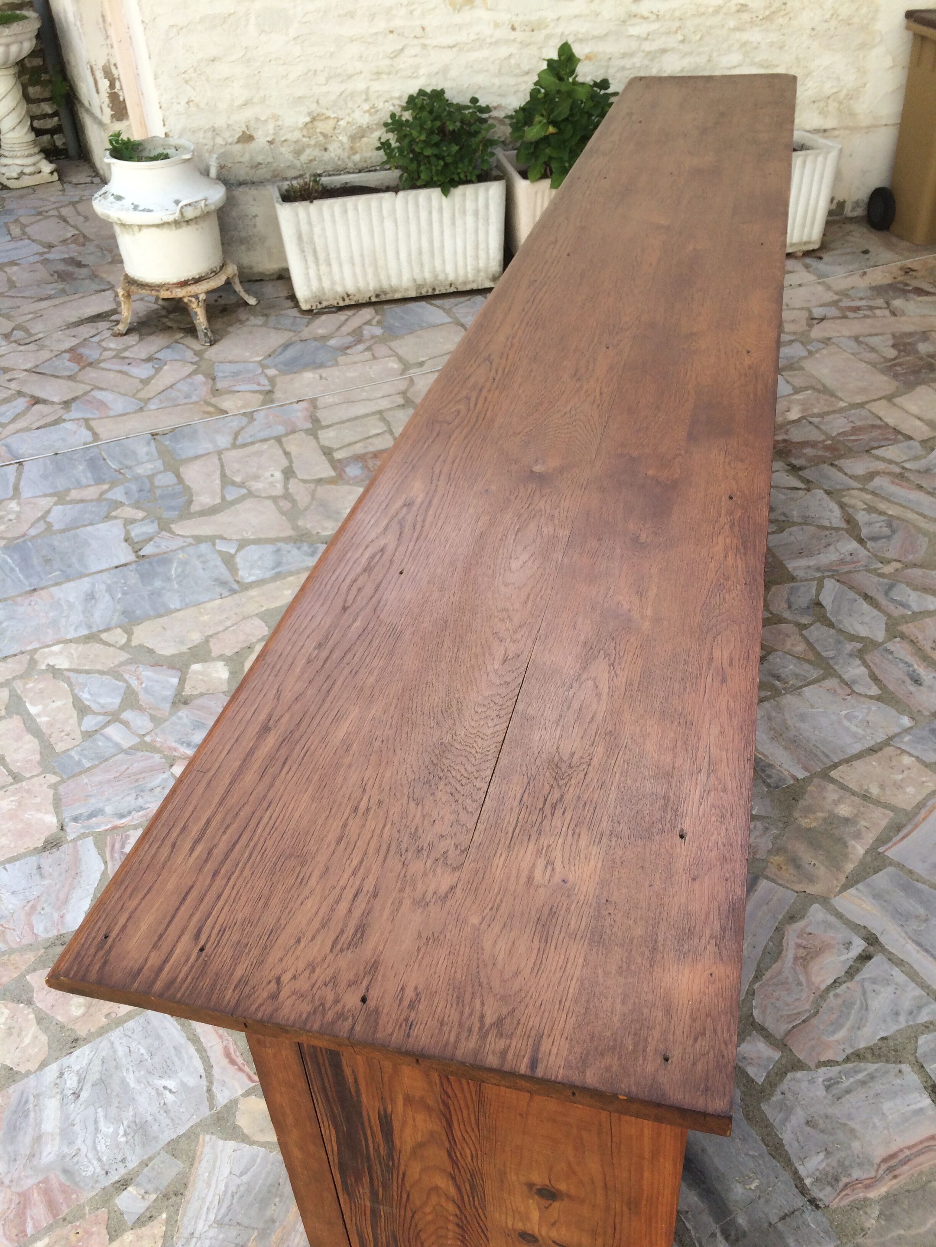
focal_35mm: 29
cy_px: 624
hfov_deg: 48.2
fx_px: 1046
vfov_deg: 61.7
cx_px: 468
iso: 32
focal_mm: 4.15
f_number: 2.2
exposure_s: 1/789
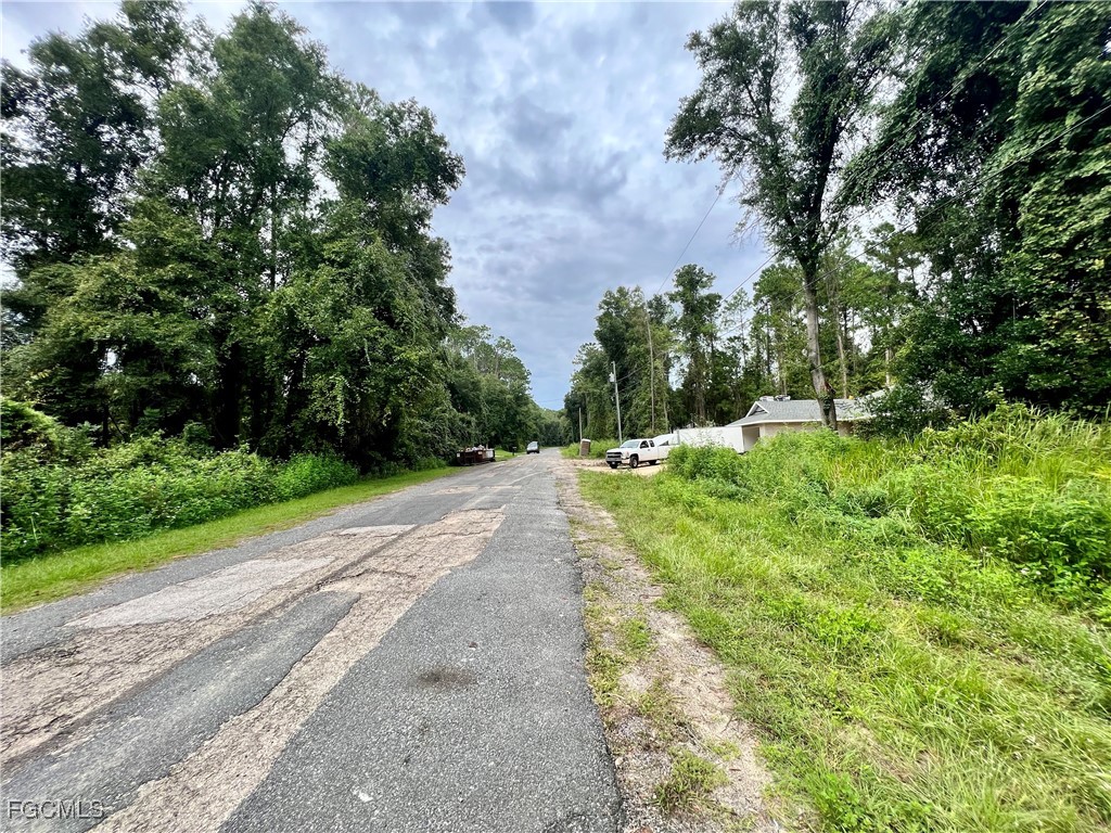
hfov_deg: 106.2
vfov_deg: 89.9
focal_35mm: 13
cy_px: 416
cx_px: 556
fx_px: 417
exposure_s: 1/809
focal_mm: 1.57
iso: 32
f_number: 1.8
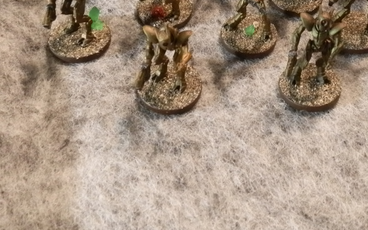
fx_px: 491
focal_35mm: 49
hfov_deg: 40.5
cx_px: 247
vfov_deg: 25.3
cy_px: 10
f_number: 3.1
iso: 400
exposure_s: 1/125
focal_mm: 5
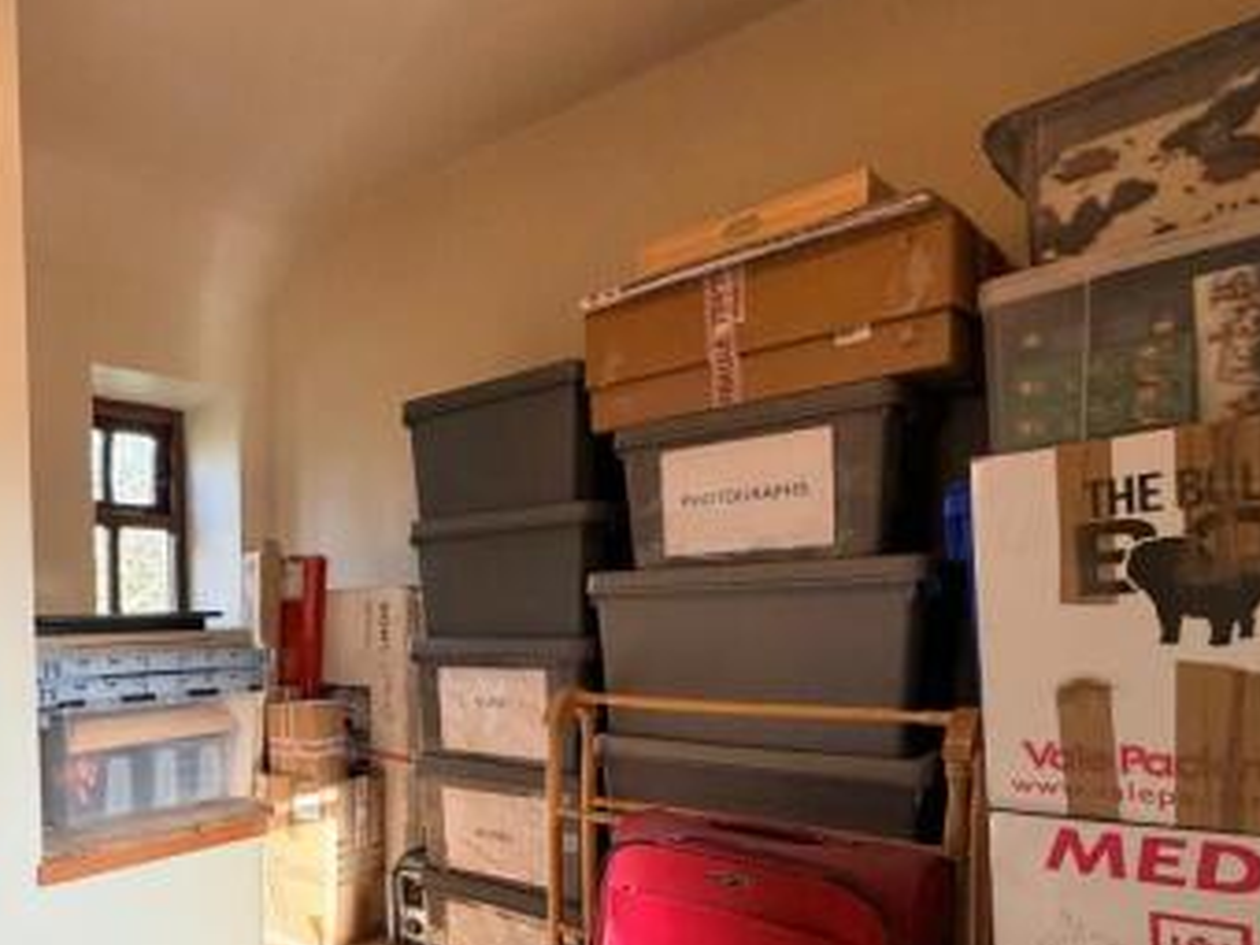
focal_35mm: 24
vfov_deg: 55.2
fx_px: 874
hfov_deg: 64.9
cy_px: 658
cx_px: 243
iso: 200
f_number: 2.2
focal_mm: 2.22
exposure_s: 1/121
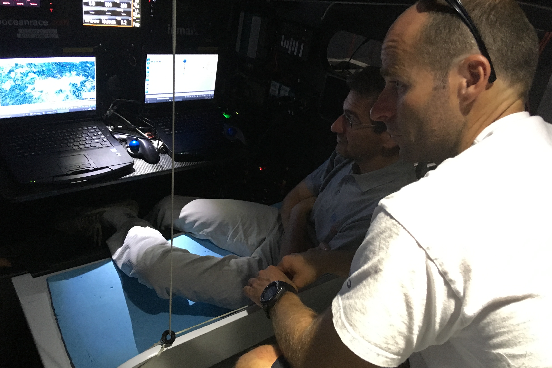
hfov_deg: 60.3
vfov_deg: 42.3
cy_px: 194
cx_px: 271
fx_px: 475
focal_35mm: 31
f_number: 2.2
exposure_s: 1/17
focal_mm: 4.15
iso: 250
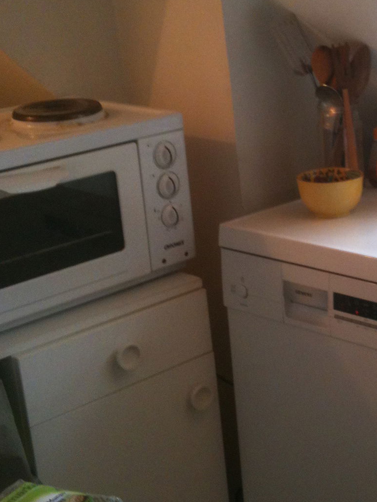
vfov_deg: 27.8
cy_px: 233
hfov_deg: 20.5
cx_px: 351
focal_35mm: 70
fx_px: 1016
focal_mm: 3.85
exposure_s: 1/15
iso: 100
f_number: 2.8
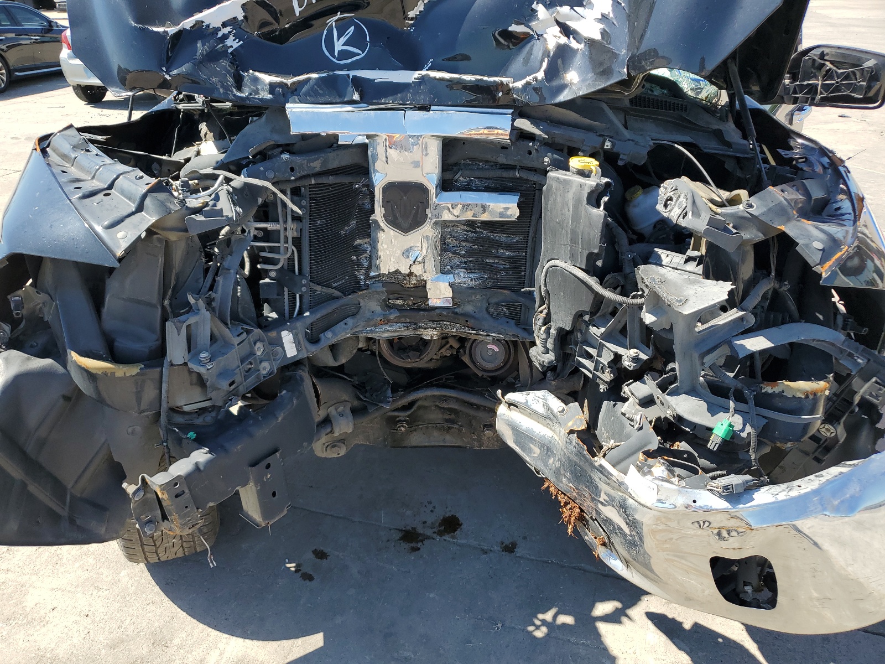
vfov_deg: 53.1
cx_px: 442
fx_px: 665
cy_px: 332
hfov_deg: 67.3
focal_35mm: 26
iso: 50
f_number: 1.5
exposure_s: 1/1250
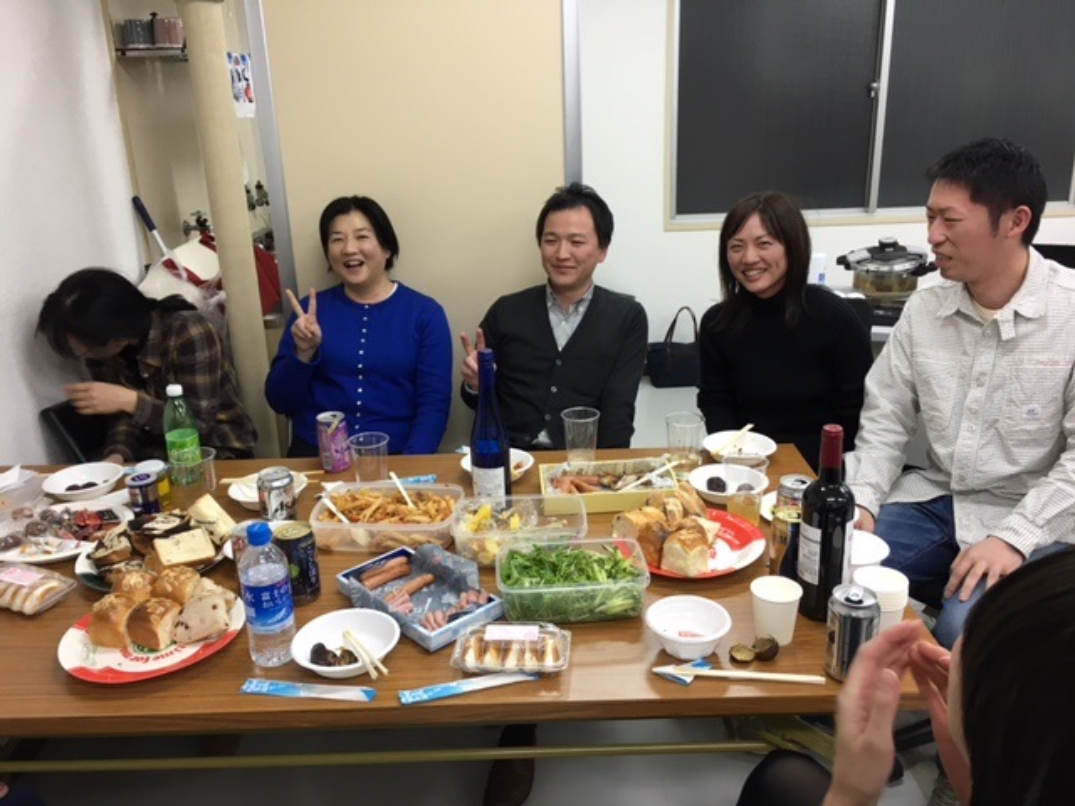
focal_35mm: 29
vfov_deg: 48.2
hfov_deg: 61.7
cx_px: 538
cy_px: 403
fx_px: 901
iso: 50
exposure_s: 1/30
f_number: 2.2
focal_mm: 4.15
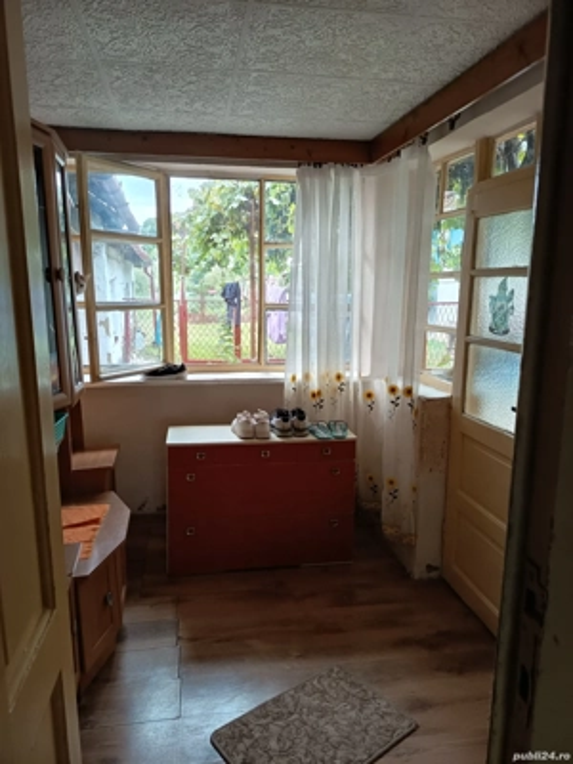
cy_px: 382
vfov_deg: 71.6
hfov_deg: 56.8
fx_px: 530
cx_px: 286
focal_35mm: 24
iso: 185
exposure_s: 1/50
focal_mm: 5.27
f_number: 1.7
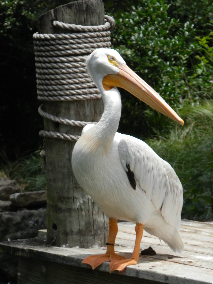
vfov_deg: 4.9
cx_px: 106
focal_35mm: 401
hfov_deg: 3.7
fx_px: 3290
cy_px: 142
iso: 125
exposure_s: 1/250
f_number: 6.9
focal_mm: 71.6
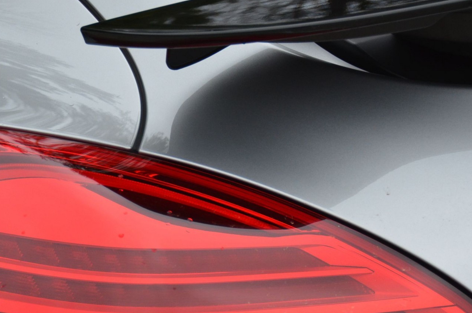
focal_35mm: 264
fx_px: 3455
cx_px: 79
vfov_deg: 5.2
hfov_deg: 7.8
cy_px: 214
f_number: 5.3
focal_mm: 90
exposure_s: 1/500
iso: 800
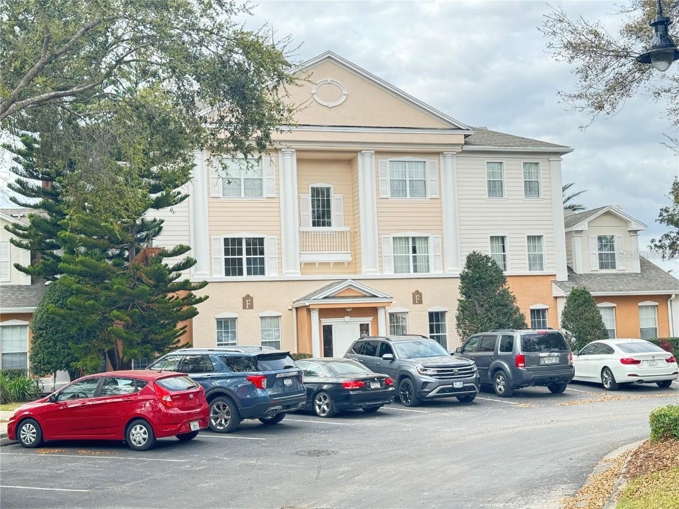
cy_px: 254
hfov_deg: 39.7
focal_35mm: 48
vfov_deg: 30.3
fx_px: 942
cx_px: 340
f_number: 1.78
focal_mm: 6.86
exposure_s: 1/461
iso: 64
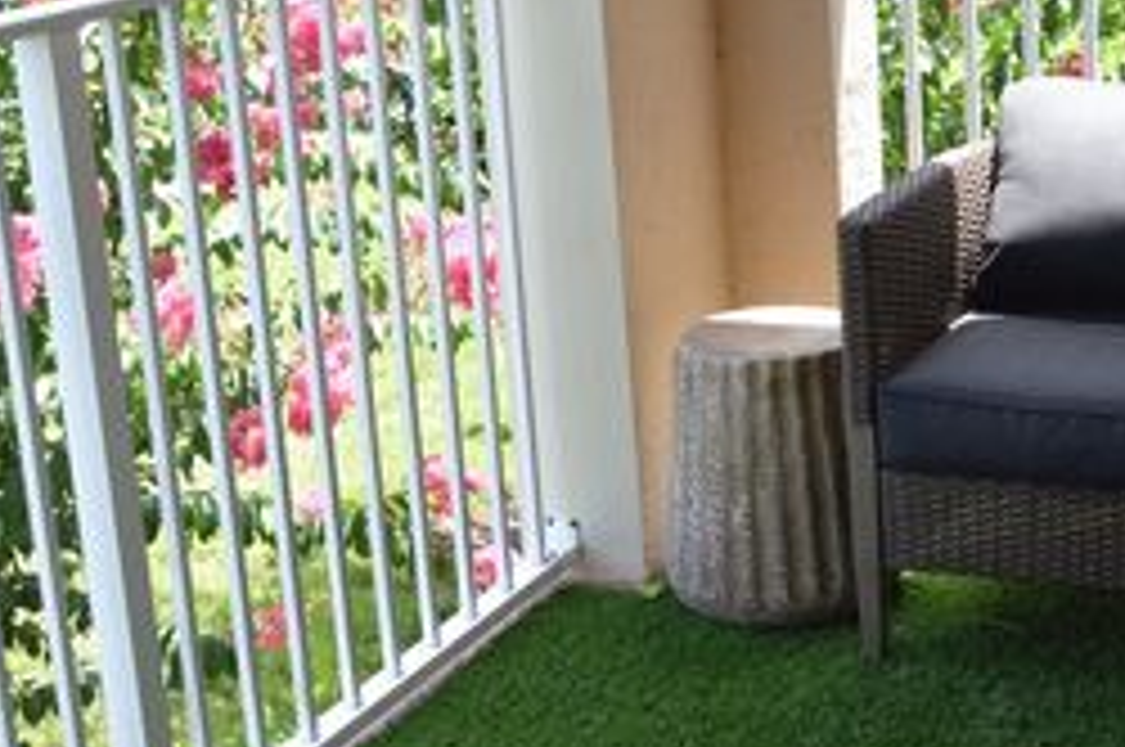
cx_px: 760
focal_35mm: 72
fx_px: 2247
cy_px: 410
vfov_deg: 18.9
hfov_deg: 27.9
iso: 220
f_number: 5.6
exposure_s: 1/125
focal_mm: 24
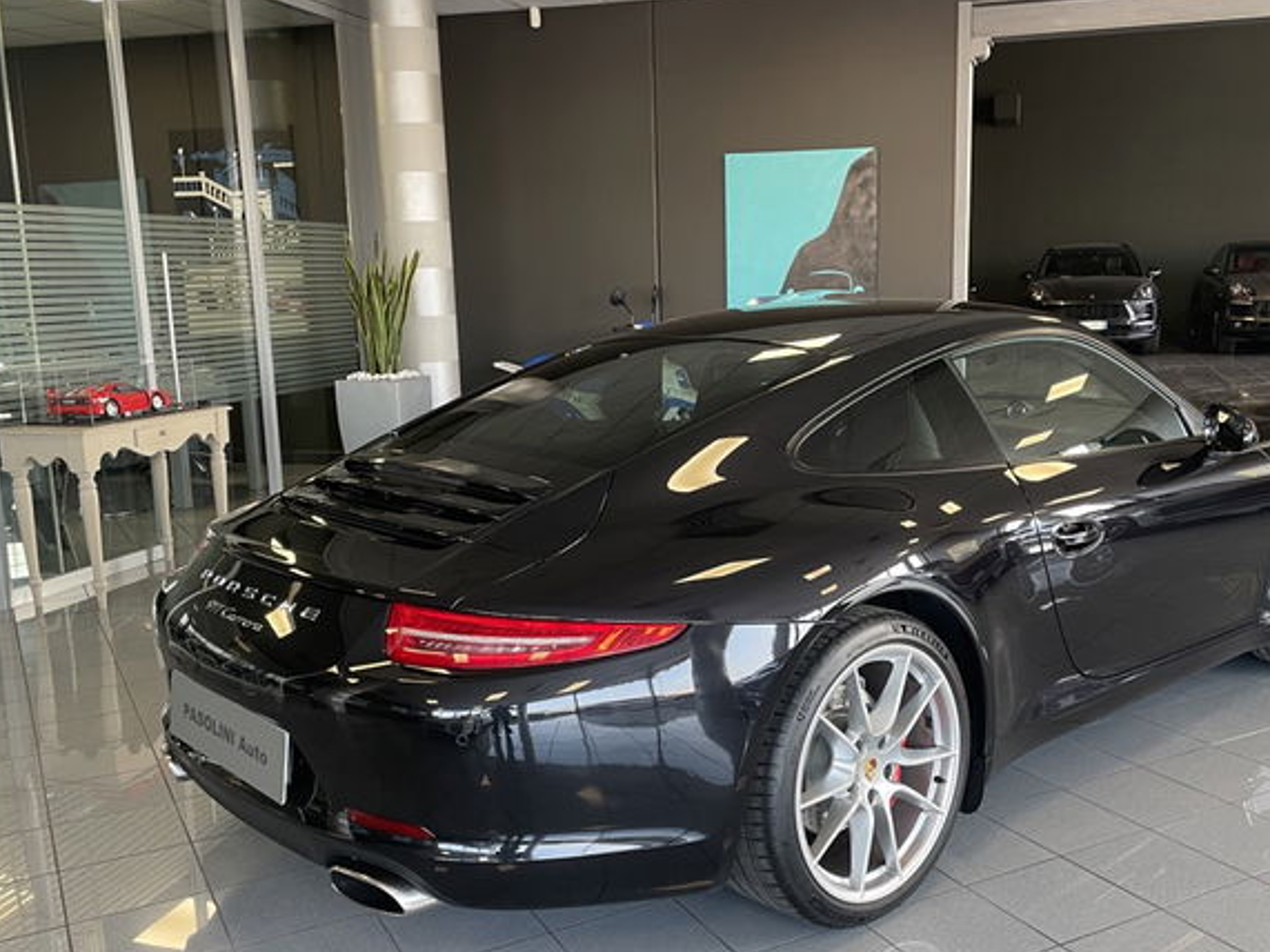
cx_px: 687
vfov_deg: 40.7
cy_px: 507
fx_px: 1284
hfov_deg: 52.6
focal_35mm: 35
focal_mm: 4.2
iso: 80
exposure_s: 1/50
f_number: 1.6
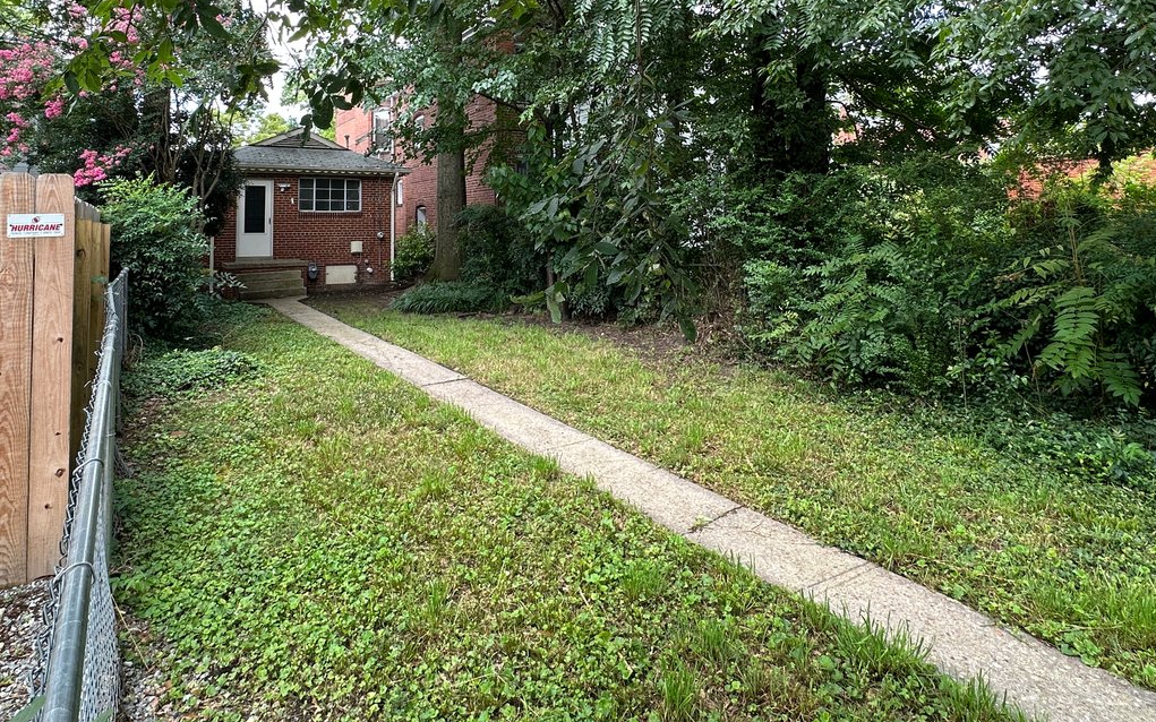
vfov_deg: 52.8
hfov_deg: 79.6
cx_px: 549
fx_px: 693
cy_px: 186
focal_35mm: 22
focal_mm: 2.22
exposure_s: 1/134
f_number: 2.2
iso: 40
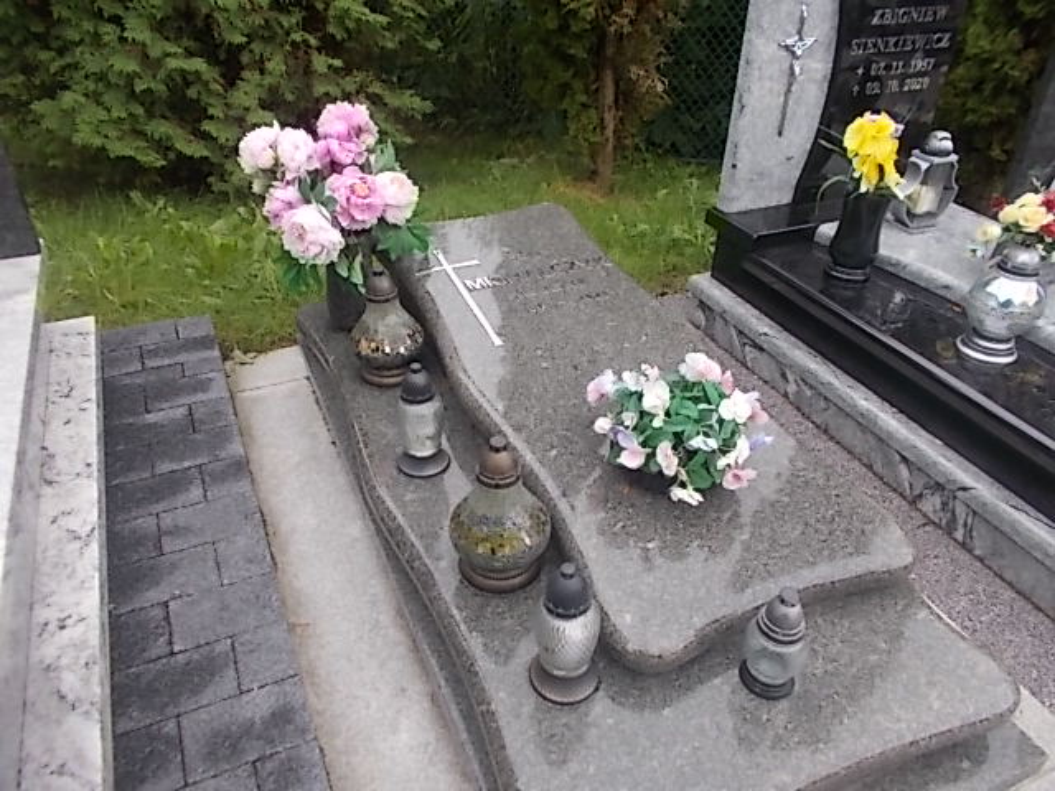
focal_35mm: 26
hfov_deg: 67.3
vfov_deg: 53.1
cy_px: 396
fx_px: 792
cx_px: 528
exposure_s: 1/80
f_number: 3.2
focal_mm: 4.6
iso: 80
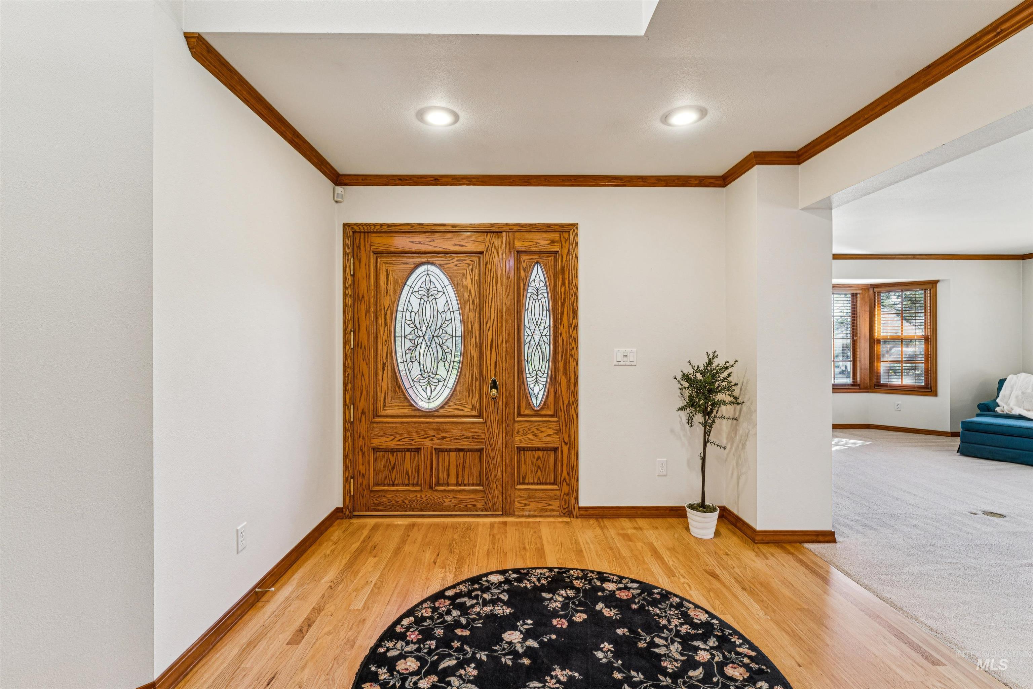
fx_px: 456
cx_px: 516
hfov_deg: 97.1
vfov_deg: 74.1
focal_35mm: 16
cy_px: 344
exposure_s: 1/5
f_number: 13
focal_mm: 15.9
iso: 400
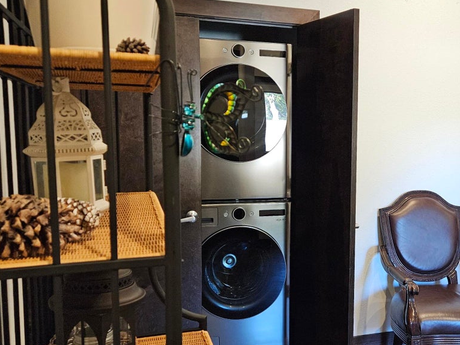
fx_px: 545
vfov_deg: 35.1
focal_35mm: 41
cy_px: 188
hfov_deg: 44.6
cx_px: 331
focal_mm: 5.4
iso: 800
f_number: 1.8
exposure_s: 1/120
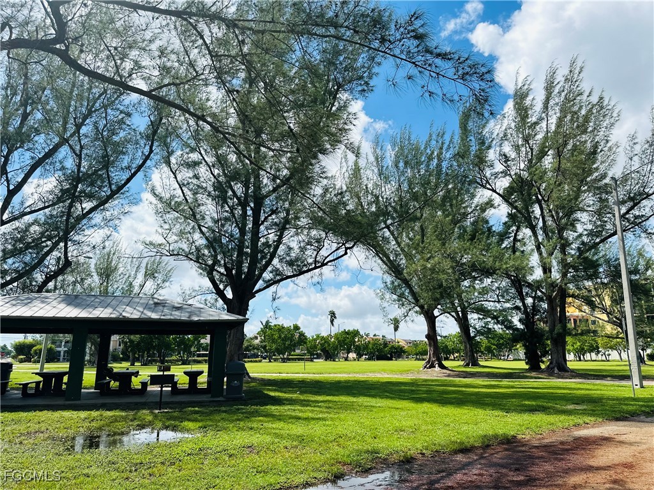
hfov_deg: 71.6
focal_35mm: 24
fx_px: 453
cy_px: 245
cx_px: 327
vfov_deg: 56.8
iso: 80
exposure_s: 1/4762
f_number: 1.78
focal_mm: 6.86
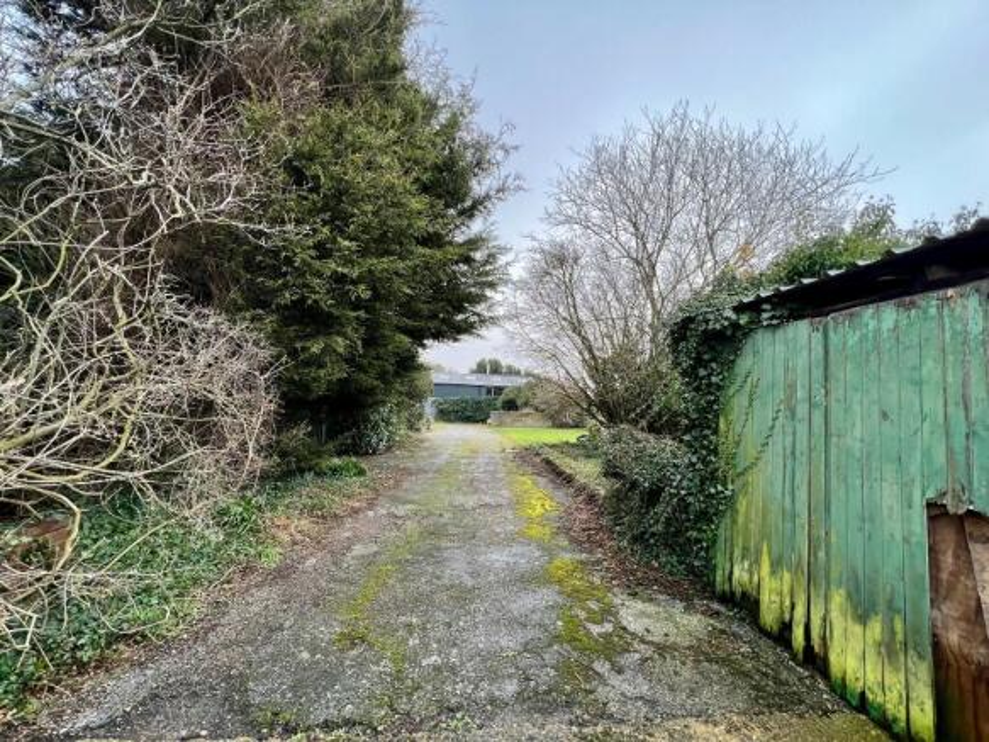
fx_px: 371
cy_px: 371
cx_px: 494
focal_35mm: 13
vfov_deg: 89.9
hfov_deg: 106.2
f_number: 1.8
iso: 32
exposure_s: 1/361
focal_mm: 1.57
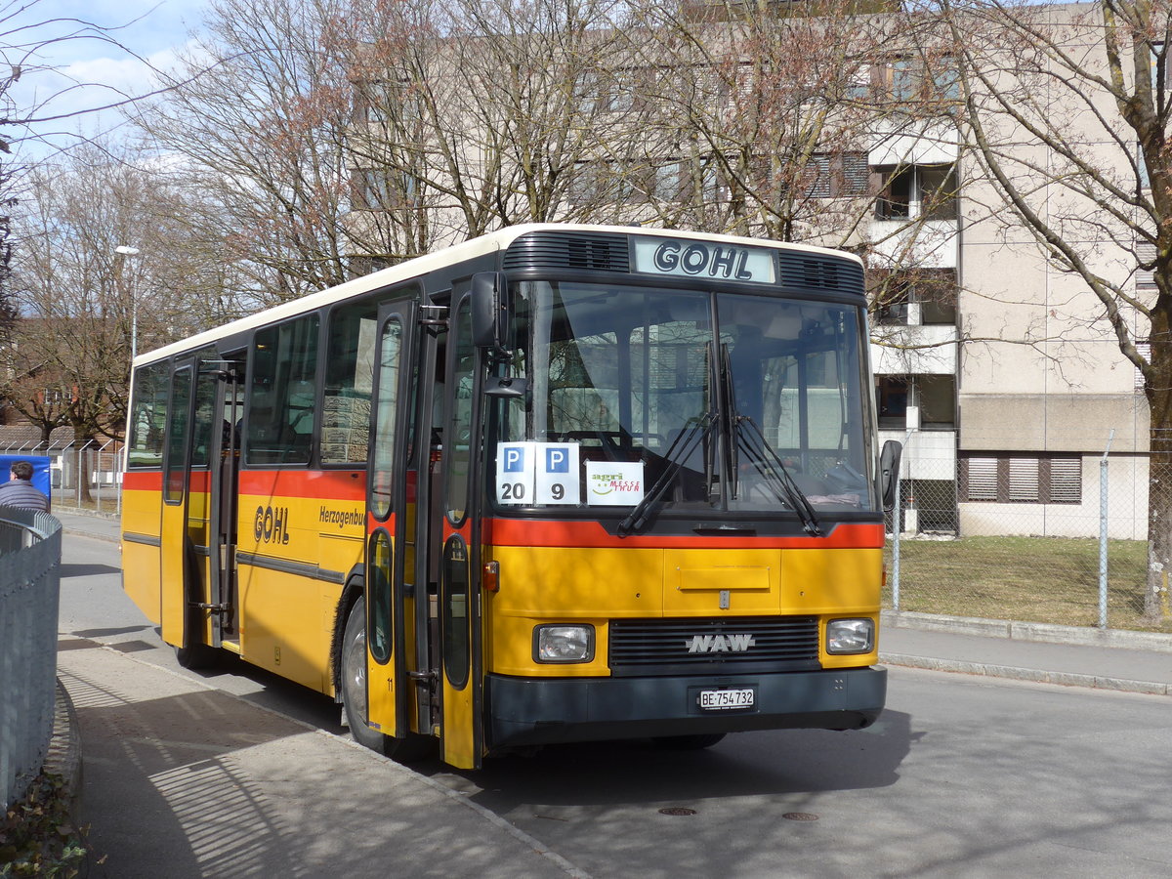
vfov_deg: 29.7
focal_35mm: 49
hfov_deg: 38.9
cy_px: 440
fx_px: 1659
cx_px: 586
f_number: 3.2
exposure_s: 1/1000
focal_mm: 10.1
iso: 80
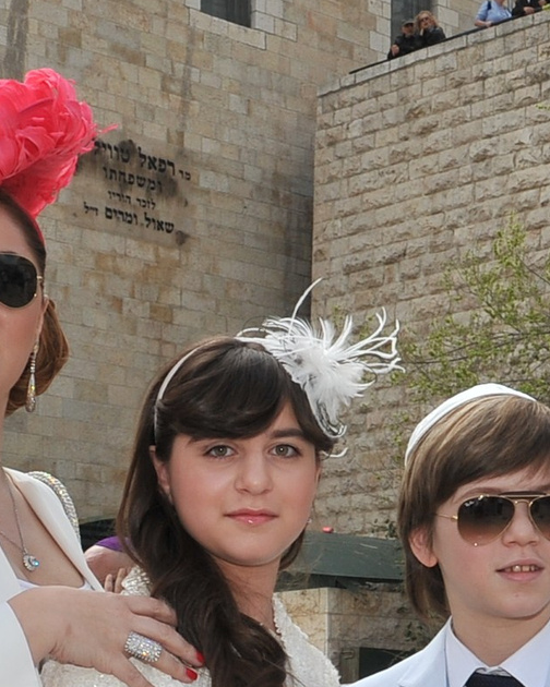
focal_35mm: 103
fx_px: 2096
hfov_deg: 14.9
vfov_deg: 18.1
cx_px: 349
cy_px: 702
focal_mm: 27
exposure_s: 1/250
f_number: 16
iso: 500
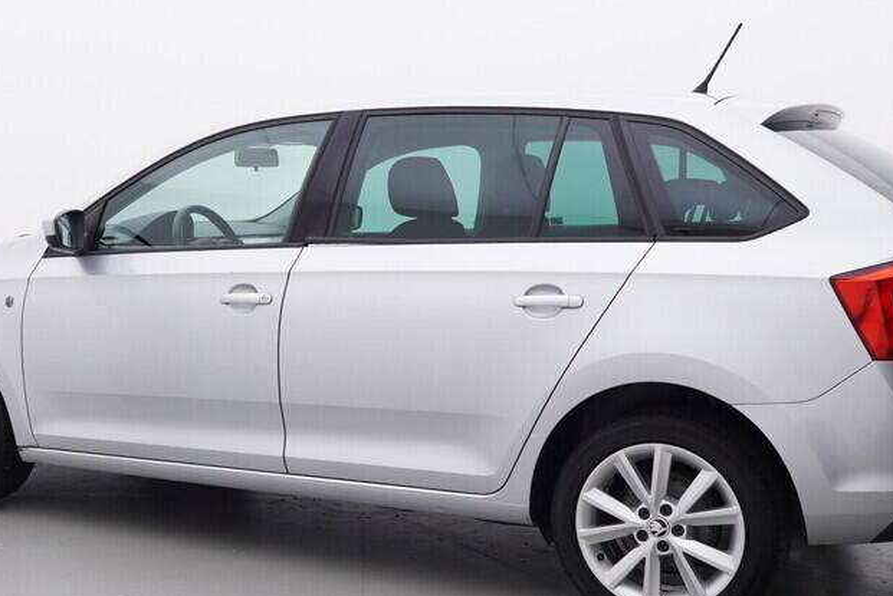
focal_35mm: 52
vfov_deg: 25.9
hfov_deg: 37.8
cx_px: 325
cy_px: 376
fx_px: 1295
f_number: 5
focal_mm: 15
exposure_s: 1/80
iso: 200
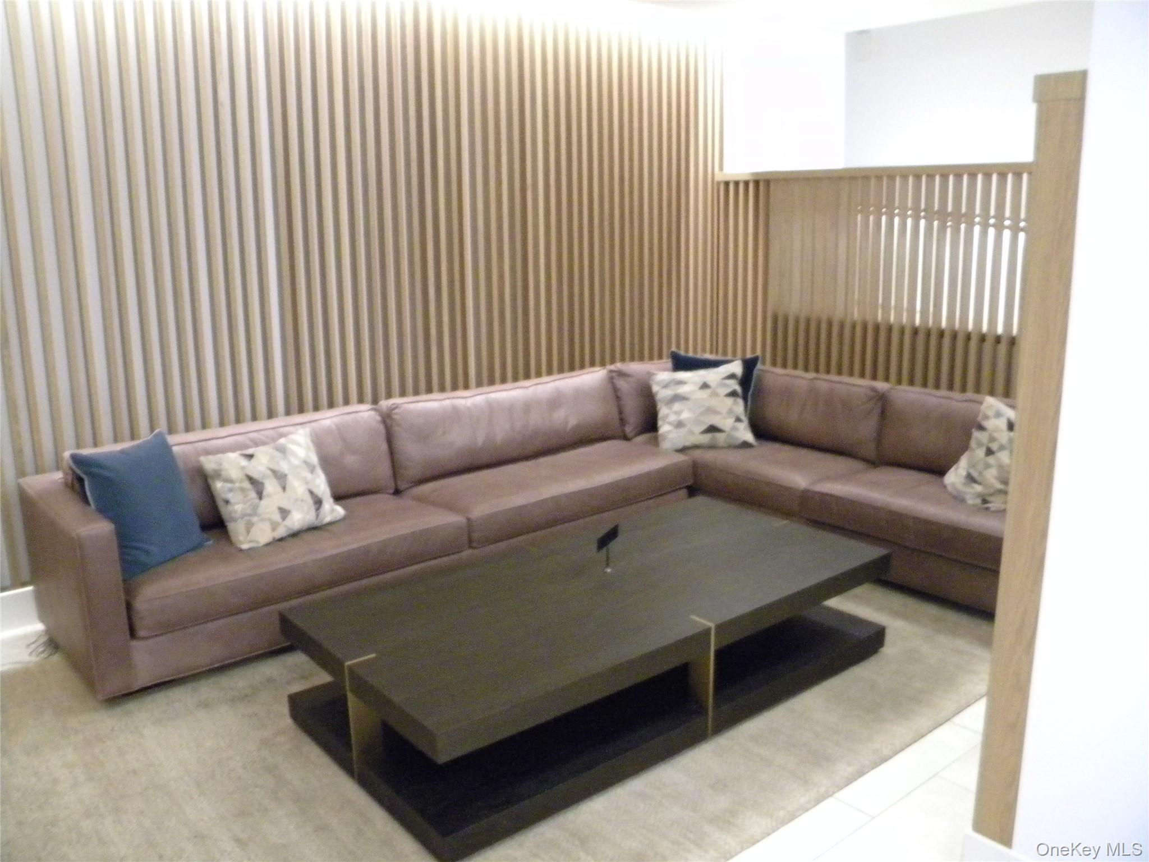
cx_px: 574
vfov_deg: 49.7
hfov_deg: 63.4
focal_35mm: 28
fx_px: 929
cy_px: 431
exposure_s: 1/24.5
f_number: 3.5
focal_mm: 5
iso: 800
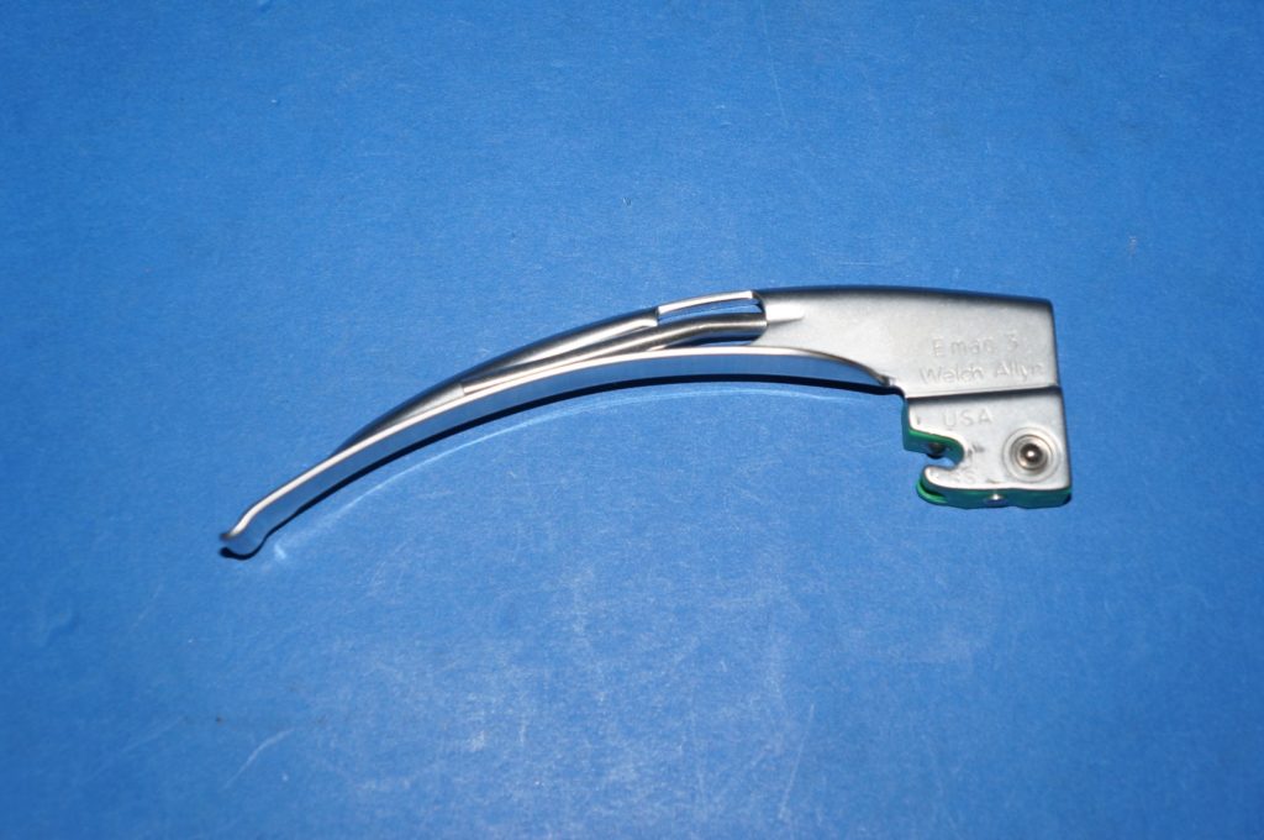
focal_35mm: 68
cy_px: 420
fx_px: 2367
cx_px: 632
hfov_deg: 29.9
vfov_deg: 20.1
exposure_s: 1/60
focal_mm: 45
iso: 400
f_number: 5
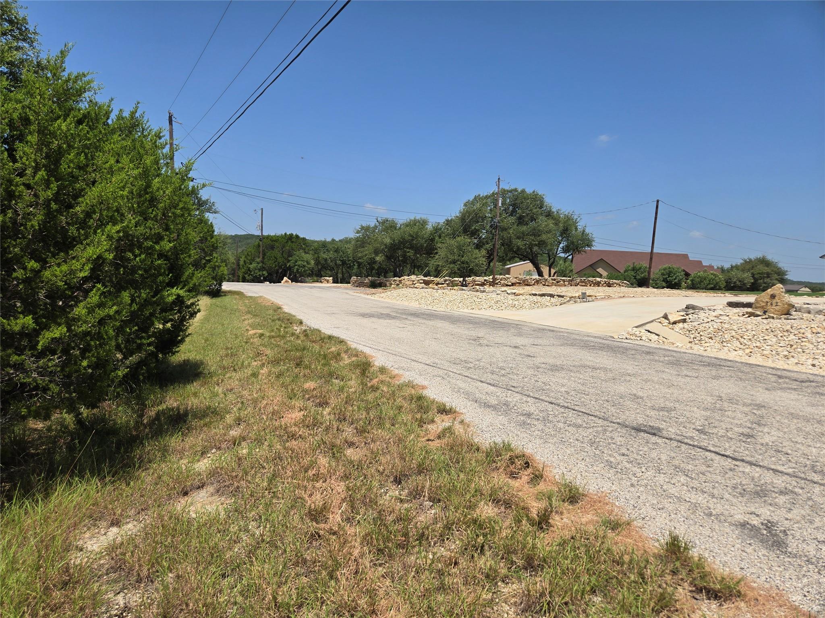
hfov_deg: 73.9
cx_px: 412
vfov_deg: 58.9
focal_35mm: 23
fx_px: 548
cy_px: 309
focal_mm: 5.4
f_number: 1.8
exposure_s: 1/2745
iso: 25
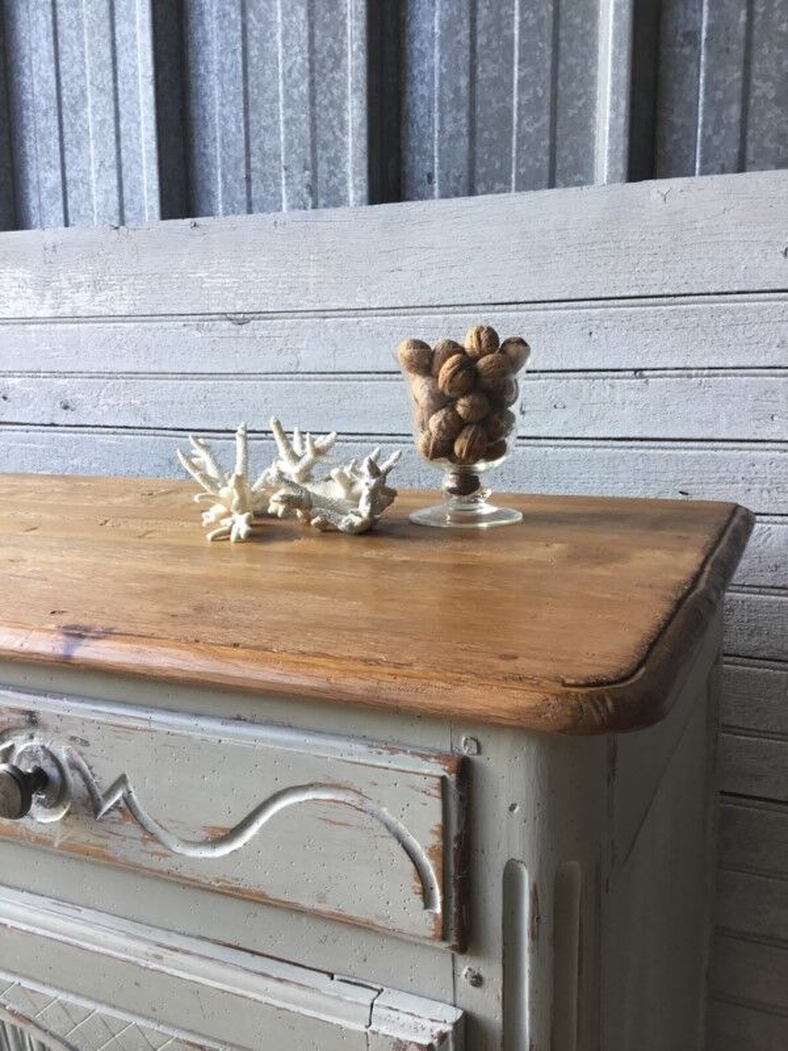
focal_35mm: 31
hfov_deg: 45.4
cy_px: 526
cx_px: 394
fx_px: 941
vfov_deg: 58.4
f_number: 2.4
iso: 32
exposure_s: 1/50
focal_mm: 3.3
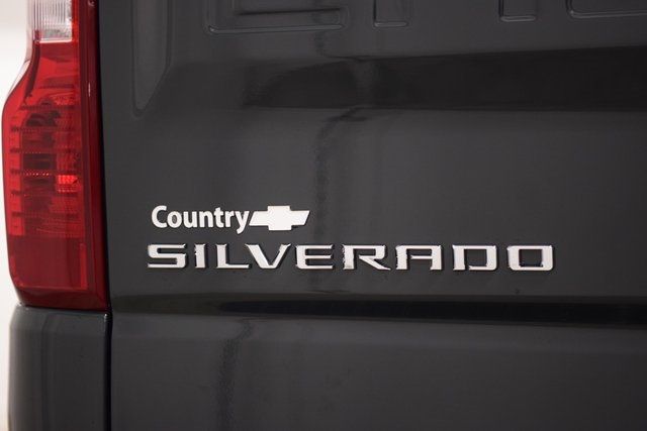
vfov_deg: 14.0
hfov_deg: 20.9
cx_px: 324
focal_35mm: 98
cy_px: 216
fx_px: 1753
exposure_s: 1/80
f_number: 2.8
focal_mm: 65
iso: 1600
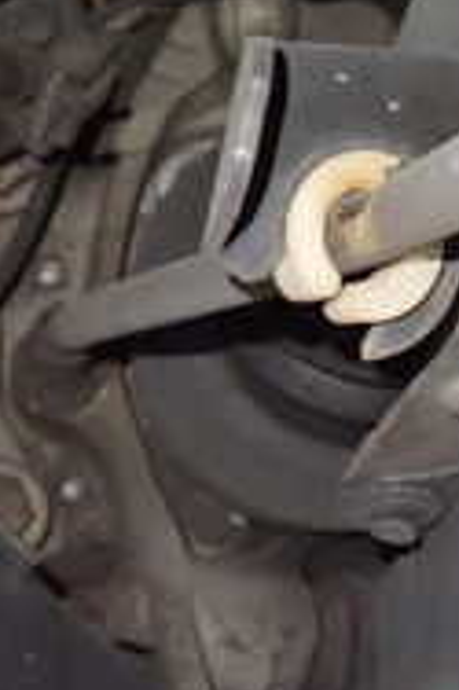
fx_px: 1590
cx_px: 386
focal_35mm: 83
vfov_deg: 24.4
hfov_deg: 16.3
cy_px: 451
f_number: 2
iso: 640
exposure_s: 1/30
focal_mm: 4.5
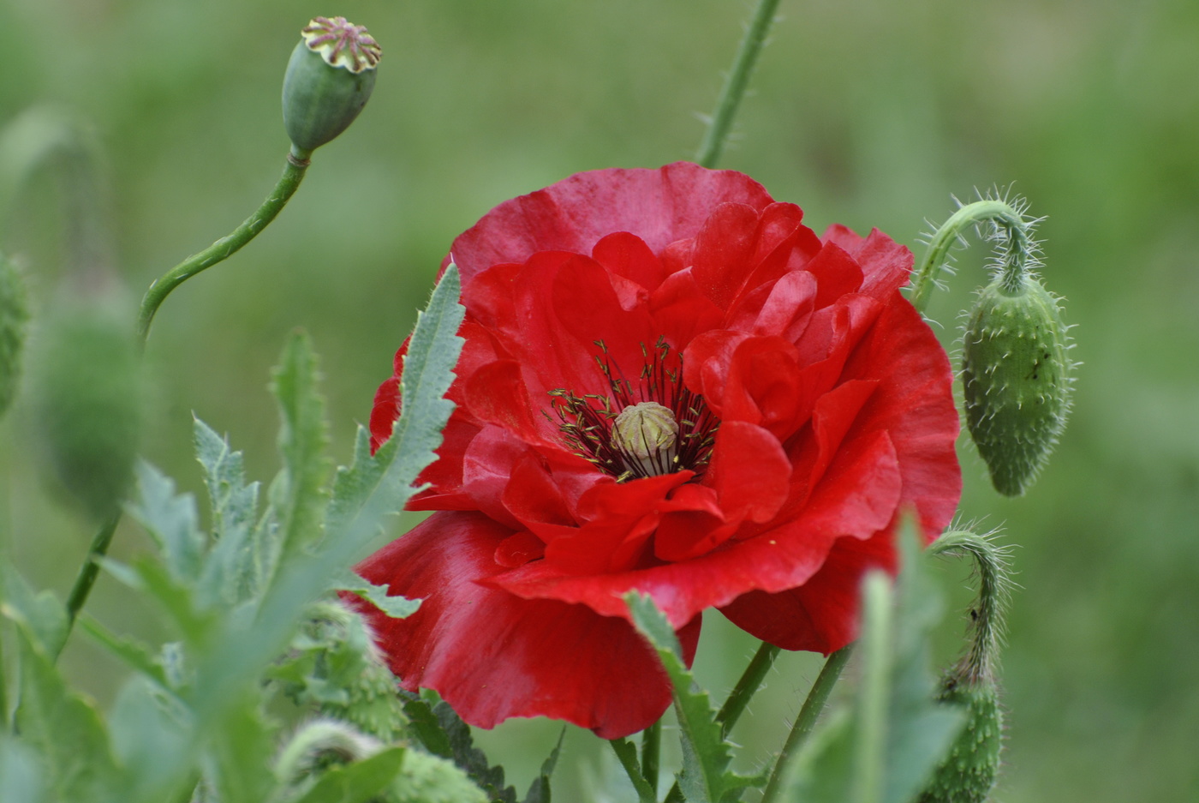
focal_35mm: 292
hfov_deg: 7.0
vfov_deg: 4.7
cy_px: 402
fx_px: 9753
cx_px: 600
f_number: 8
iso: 200
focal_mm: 195
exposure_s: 1/125
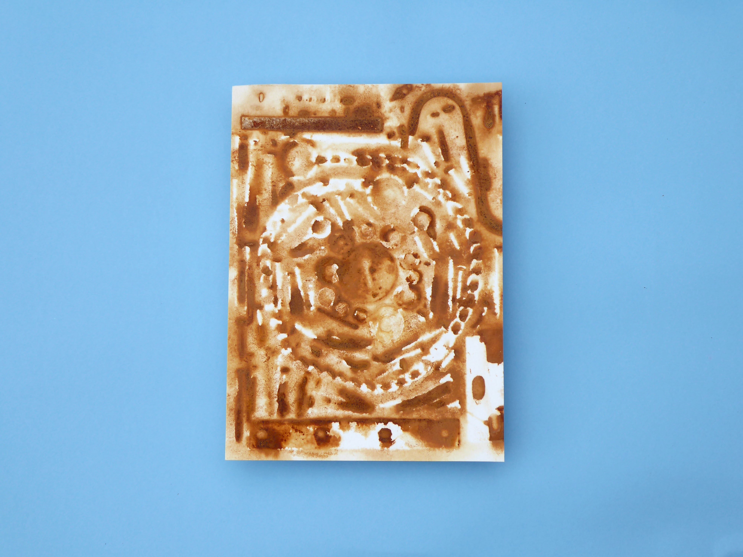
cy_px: 278
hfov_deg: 28.2
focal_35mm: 69
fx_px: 1481
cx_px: 372
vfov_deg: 21.3
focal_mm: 11.7
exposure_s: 1/320
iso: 80
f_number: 4.4
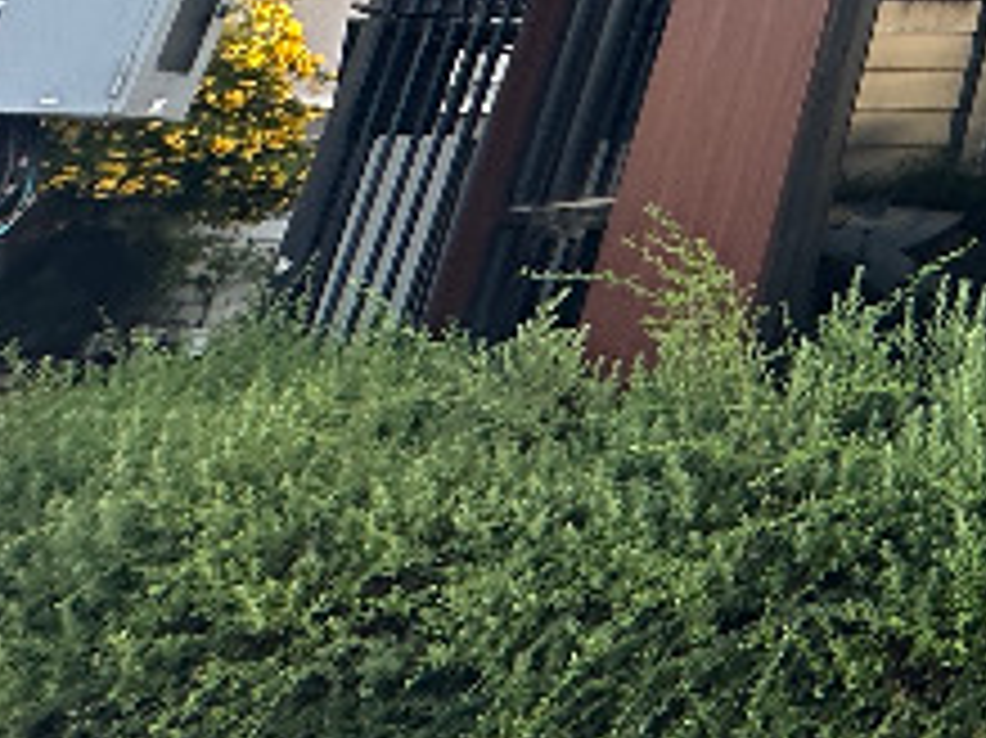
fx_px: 1822
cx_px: 2035
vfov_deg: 18.2
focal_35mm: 64
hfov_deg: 18.2
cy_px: -585
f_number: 2.2
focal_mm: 2.22
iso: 40
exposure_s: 1/119
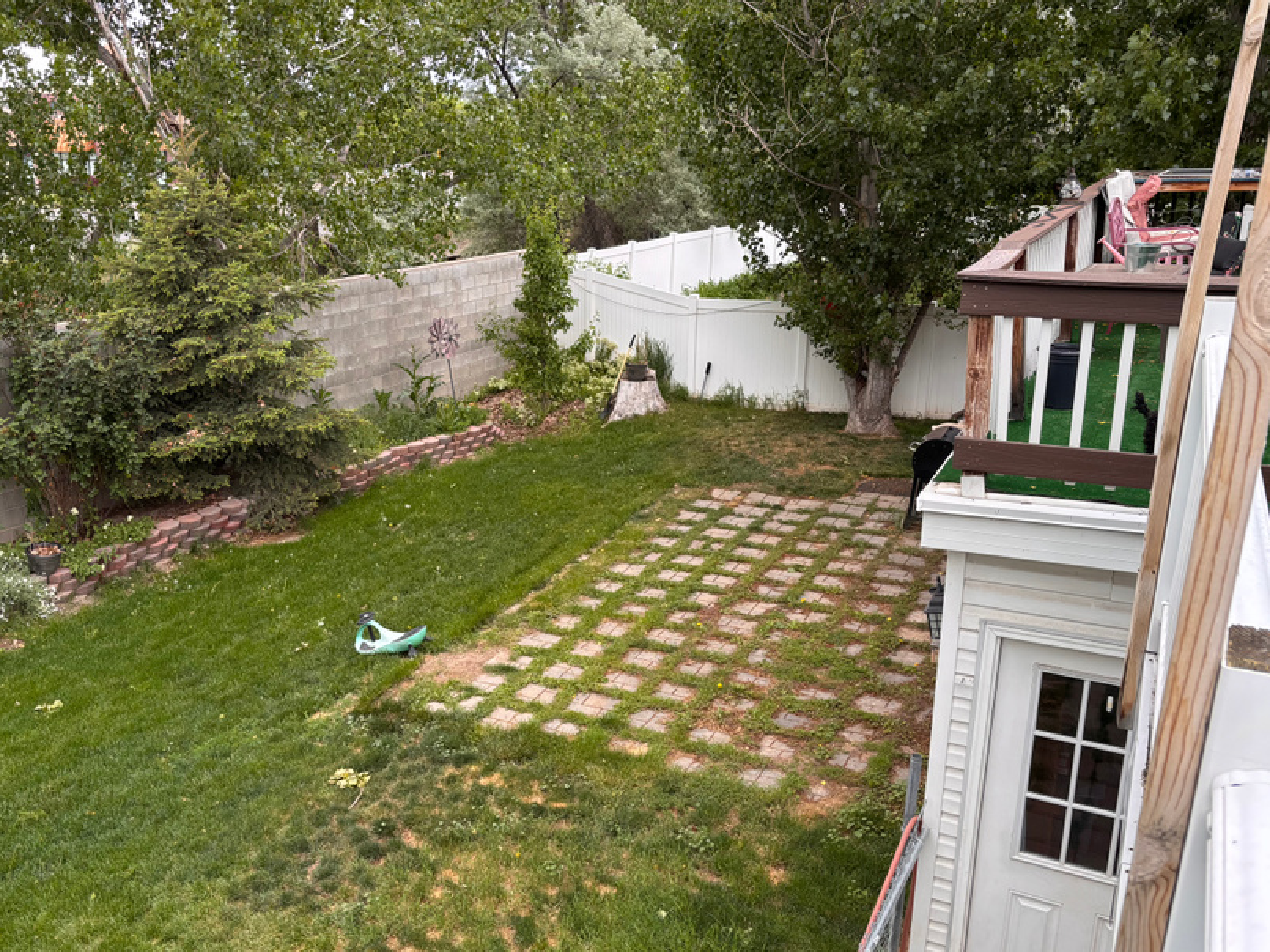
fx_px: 1211
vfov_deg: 42.9
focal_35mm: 33
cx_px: 524
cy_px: 499
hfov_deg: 55.1
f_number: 1.6
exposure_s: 1/437
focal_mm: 5.96
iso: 50
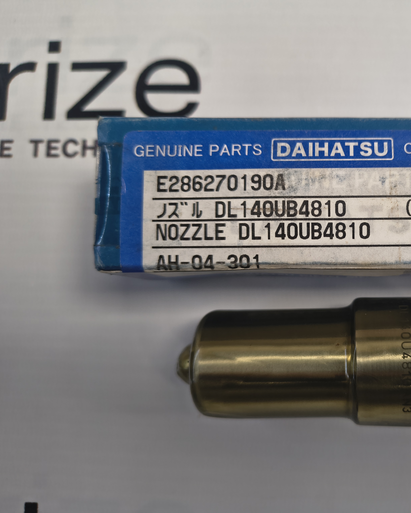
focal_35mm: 30
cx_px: 339
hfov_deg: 45.6
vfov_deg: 58.8
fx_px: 456
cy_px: 257
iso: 400
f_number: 1.8
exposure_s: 1/100
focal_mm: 5.56
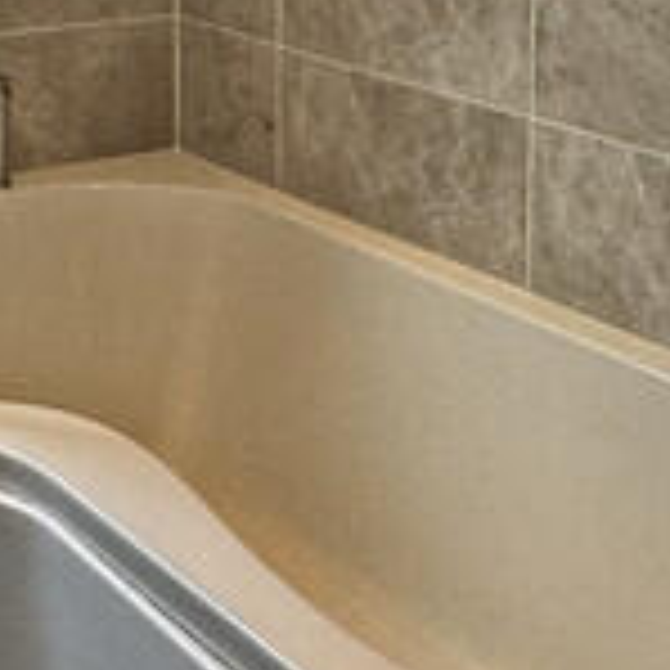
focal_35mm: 85
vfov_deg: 19.4
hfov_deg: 20.3
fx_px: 1861
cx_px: 207
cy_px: -99
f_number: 2.2
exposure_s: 1/100
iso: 80
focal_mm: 2.22
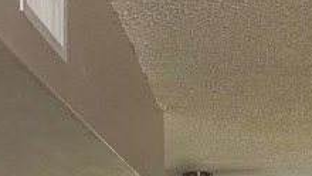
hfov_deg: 28.7
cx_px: 277
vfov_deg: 15.6
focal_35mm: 71
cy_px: 268
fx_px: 588
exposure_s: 1/99
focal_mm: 2.22
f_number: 2.2
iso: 200
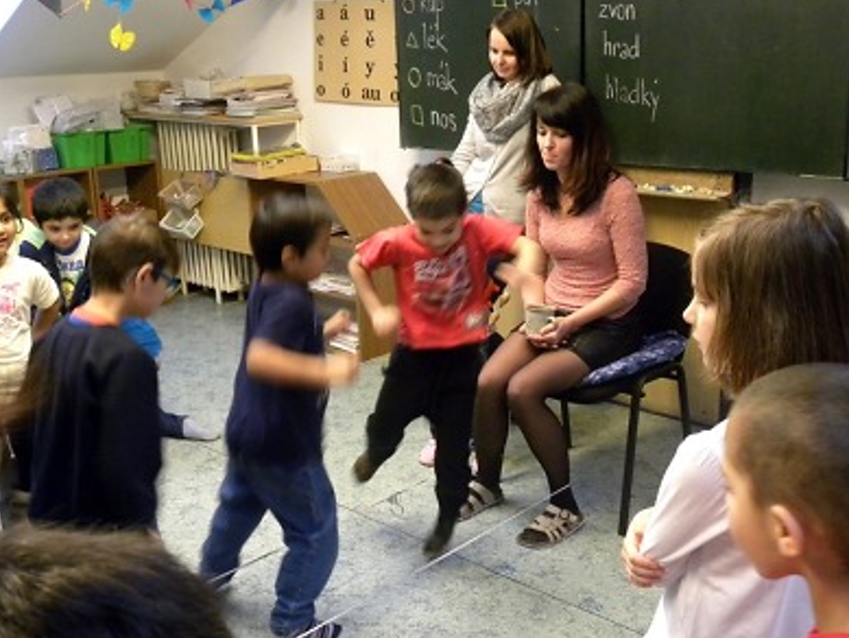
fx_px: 932
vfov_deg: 37.7
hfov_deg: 49.0
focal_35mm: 38
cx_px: 421
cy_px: 317
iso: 400
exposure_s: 1/39.5
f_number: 3.2
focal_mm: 6.6
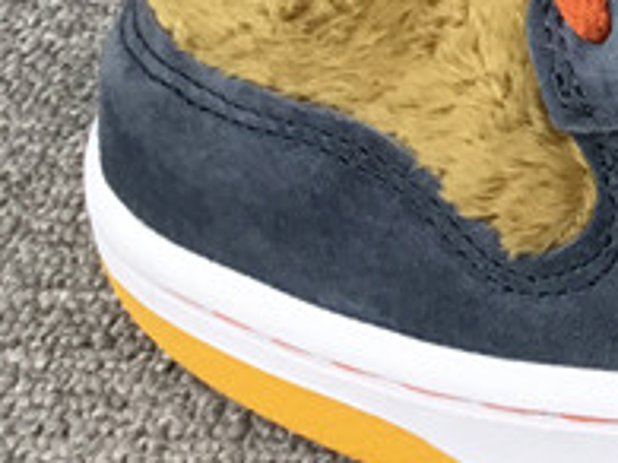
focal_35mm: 143
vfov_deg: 9.9
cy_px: -338
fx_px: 2551
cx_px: 1255
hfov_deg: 12.2
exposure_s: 1/100
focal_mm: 3.3
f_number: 2.4
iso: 40
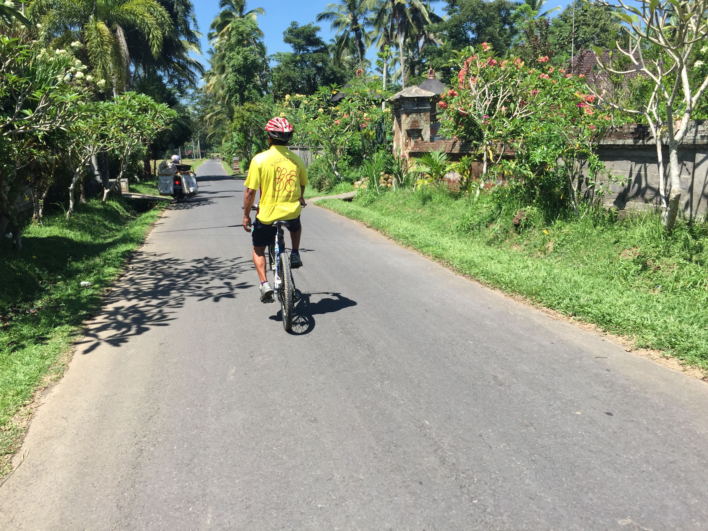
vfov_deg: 48.2
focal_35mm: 29
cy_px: 266
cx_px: 354
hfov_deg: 61.7
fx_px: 593
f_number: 2.2
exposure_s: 1/1130
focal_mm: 4.15
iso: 32
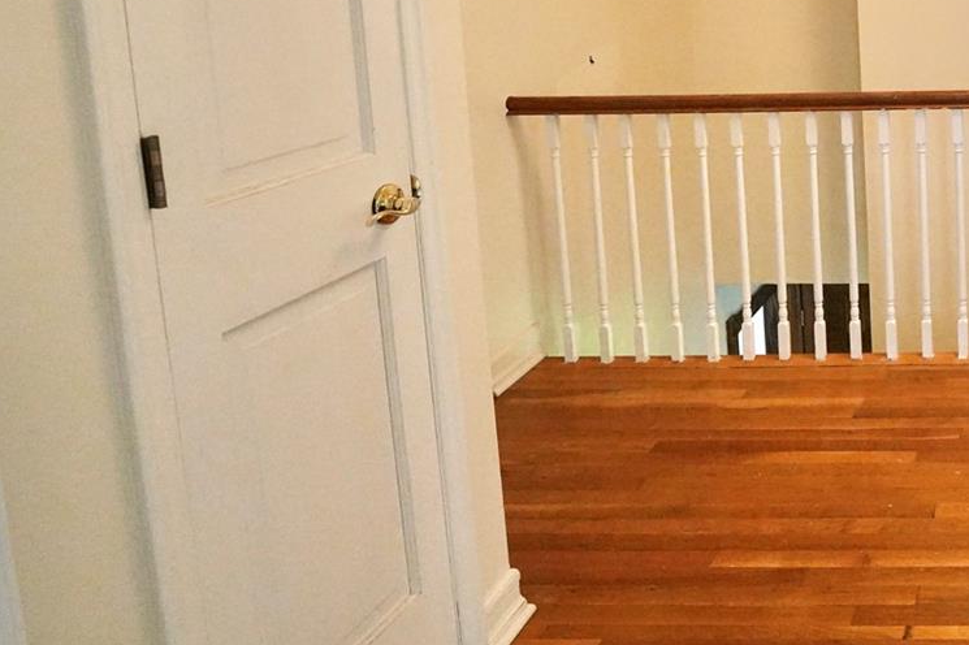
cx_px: 1081
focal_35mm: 33
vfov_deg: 36.3
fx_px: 888
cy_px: 15
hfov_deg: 43.4
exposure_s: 1/100
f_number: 4
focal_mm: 12
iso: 5000
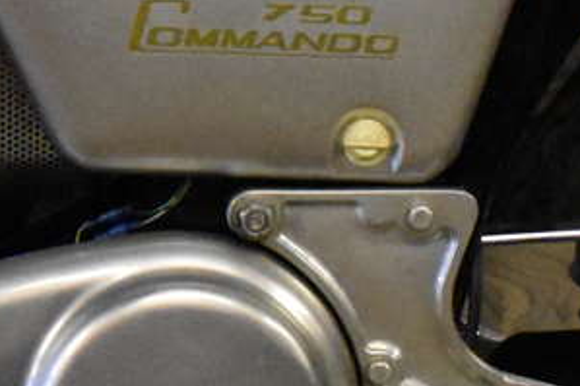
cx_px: -64
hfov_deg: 7.8
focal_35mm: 261
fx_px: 4203
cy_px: -44
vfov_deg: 5.2
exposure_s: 1/125
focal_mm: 26
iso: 7200
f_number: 4
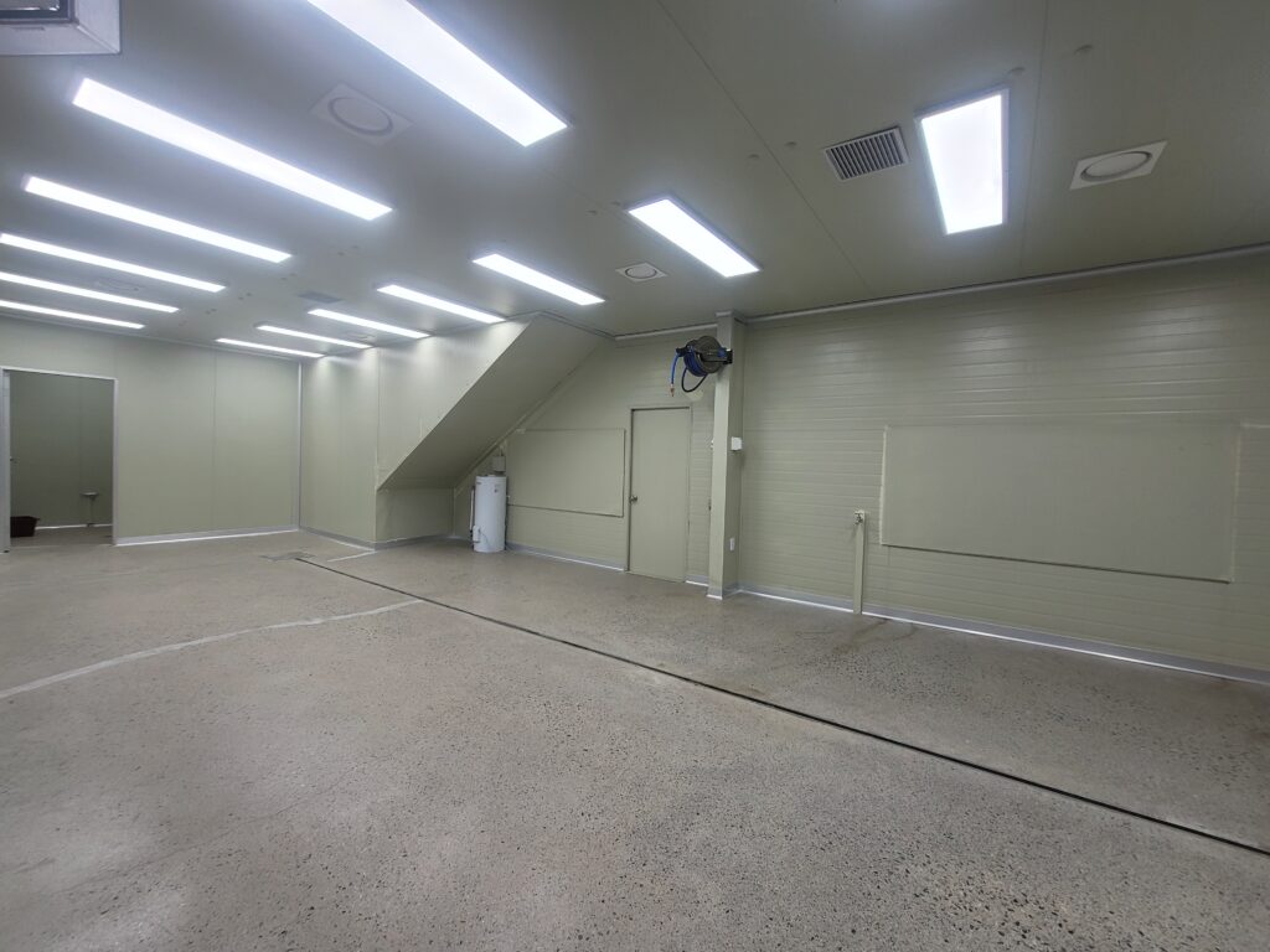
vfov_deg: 89.9
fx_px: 477
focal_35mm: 13
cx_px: 635
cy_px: 476
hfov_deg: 106.2
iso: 80
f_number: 2.2
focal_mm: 2.2
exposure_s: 1/120
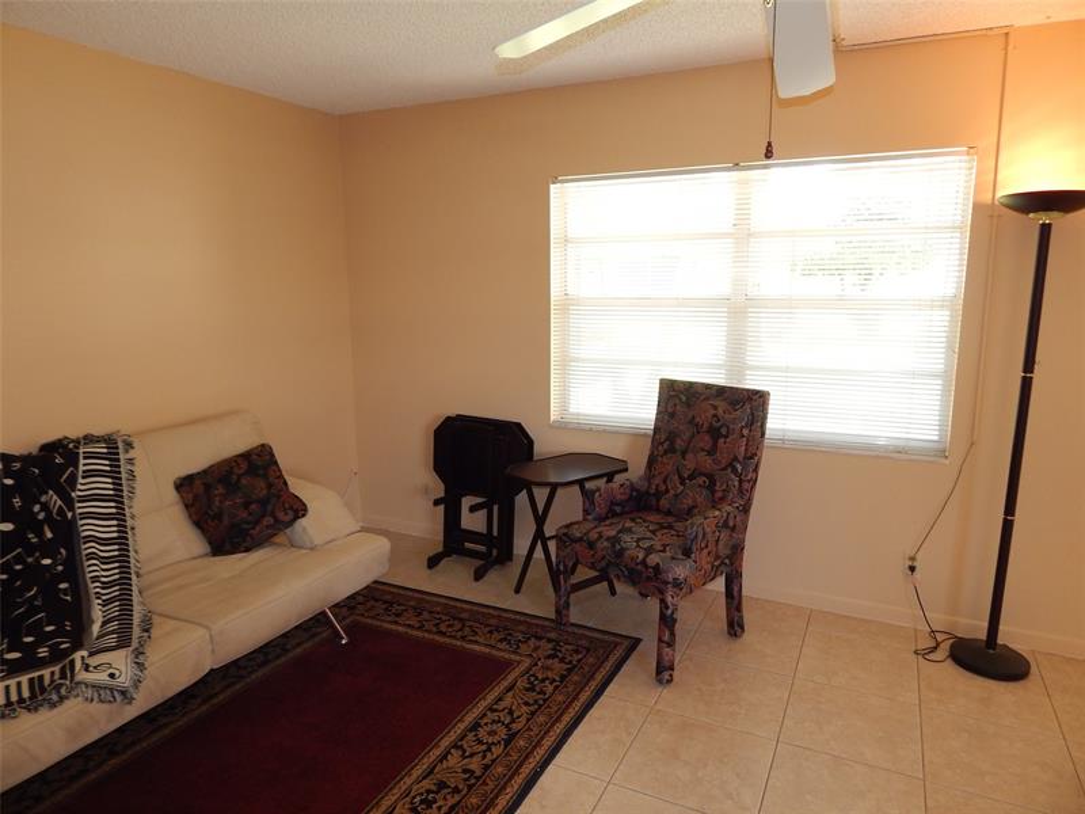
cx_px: 542
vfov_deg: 58.9
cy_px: 407
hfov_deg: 73.9
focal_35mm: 23
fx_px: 721
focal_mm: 4
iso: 140
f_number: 3
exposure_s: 1/30
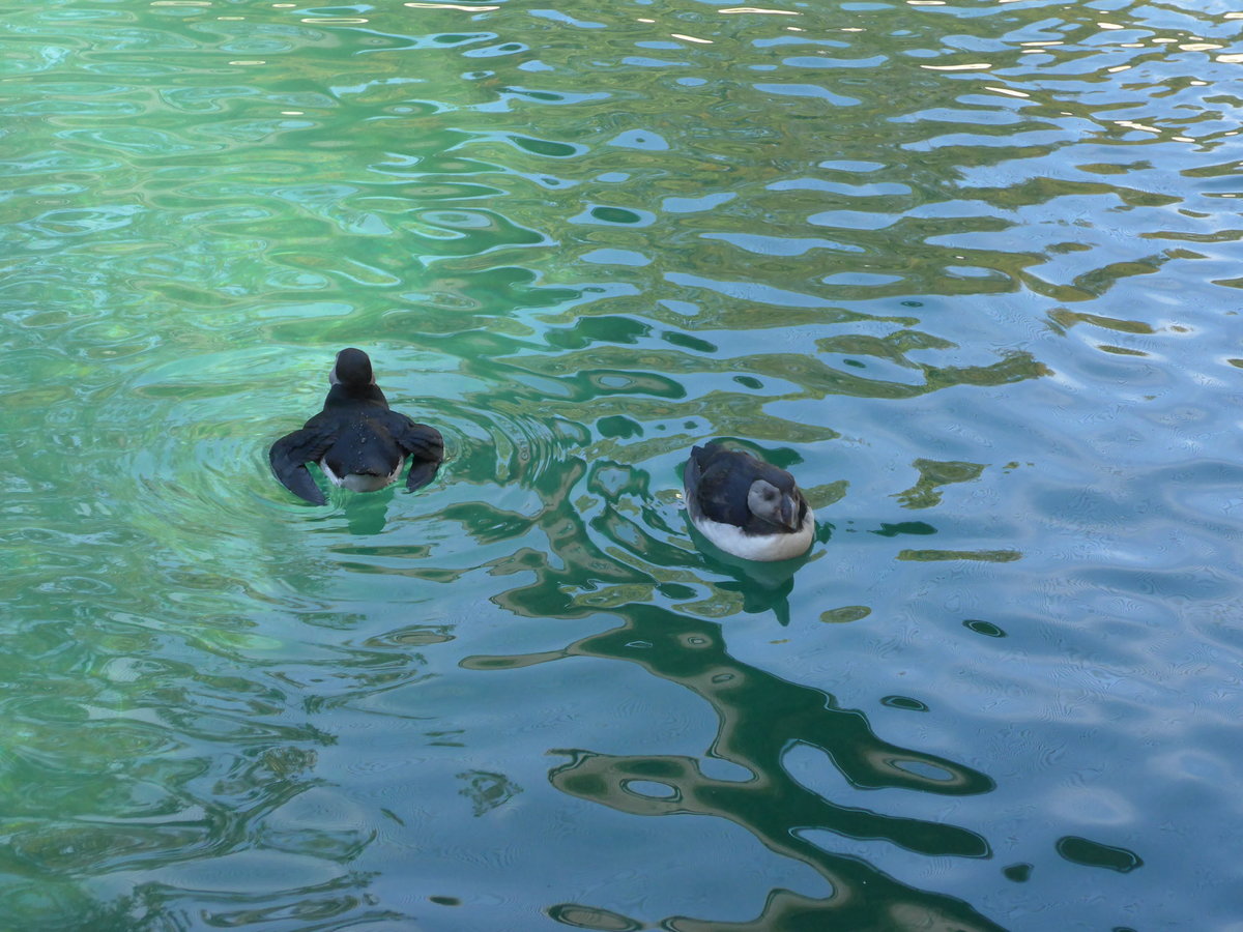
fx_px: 3232
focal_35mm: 90
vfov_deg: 16.4
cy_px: 466
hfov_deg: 21.8
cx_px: 622
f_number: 4.6
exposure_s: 1/320
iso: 400
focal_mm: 18
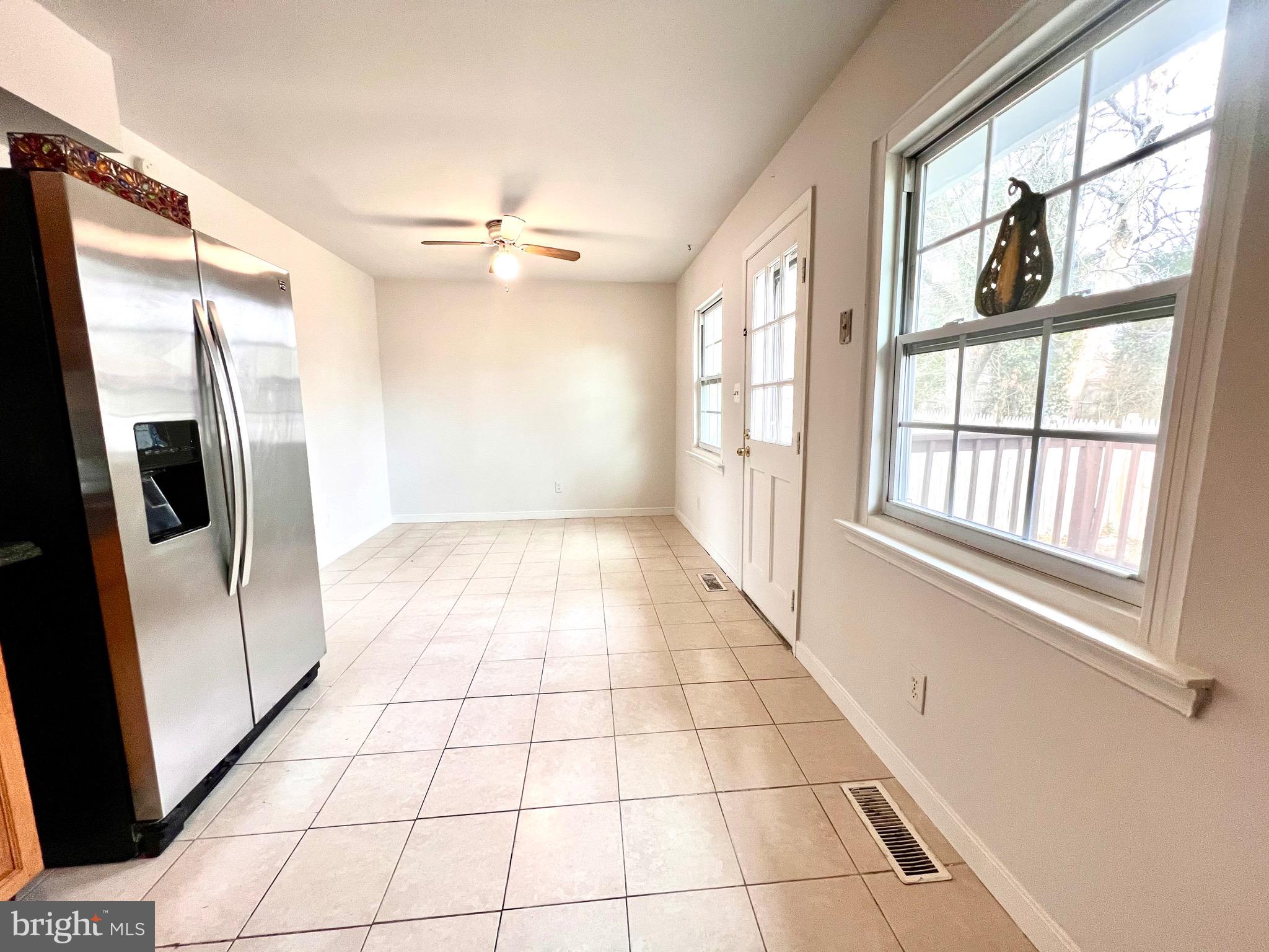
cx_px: 634
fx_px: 477
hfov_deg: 106.2
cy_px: 476
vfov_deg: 89.9
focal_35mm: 13
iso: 160
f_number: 1.8
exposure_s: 1/120
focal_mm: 1.57
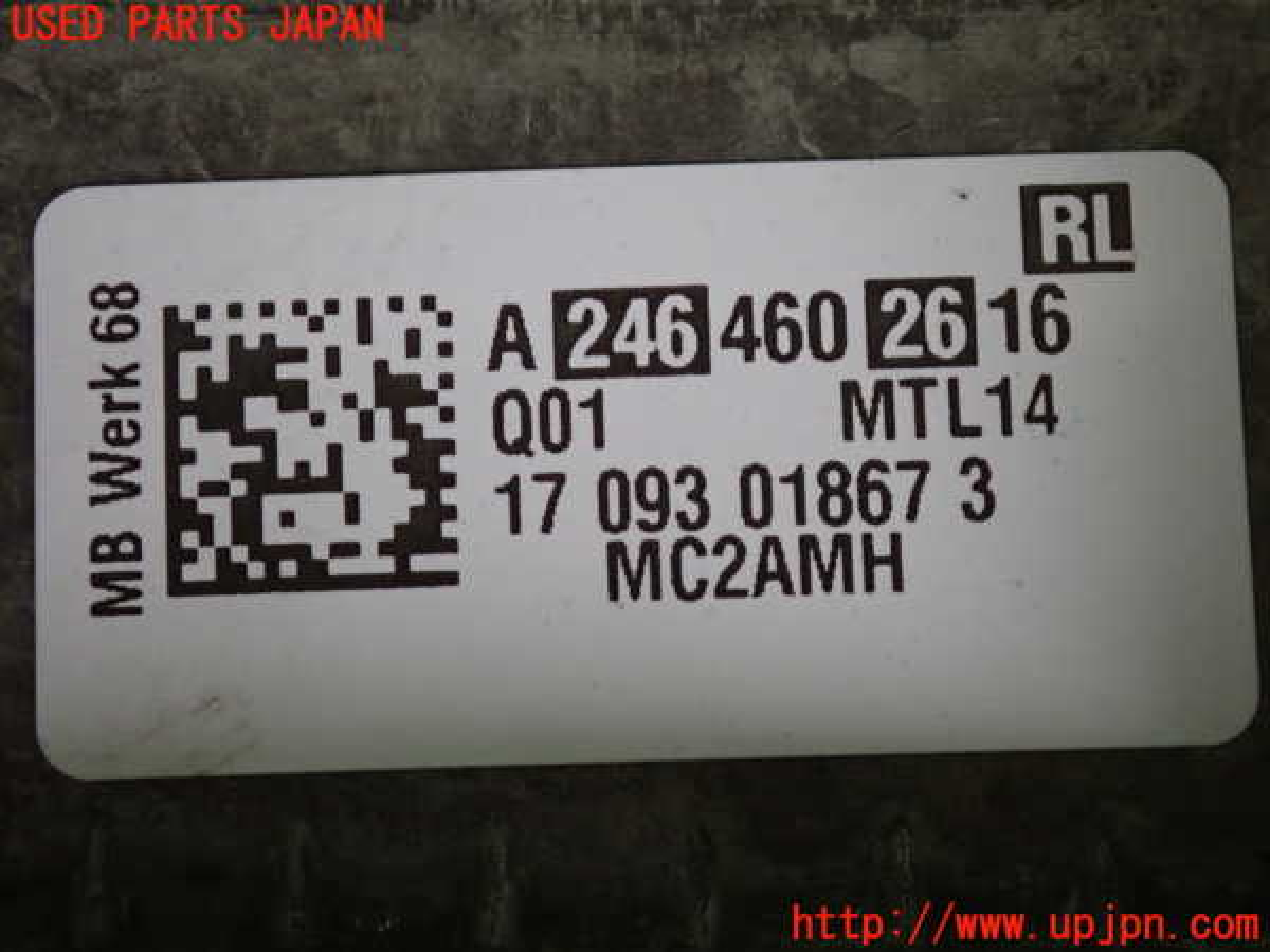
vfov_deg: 14.8
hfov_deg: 19.6
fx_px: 3669
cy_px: 476
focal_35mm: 100
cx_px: 635
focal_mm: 18
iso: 800
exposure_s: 1/60
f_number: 4.9
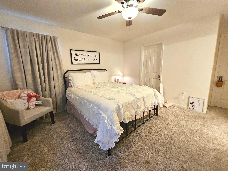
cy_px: 86
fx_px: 86
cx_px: 114
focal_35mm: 13
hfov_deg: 106.2
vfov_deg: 89.9
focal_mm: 2.2
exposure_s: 1/60
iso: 400
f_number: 2.2
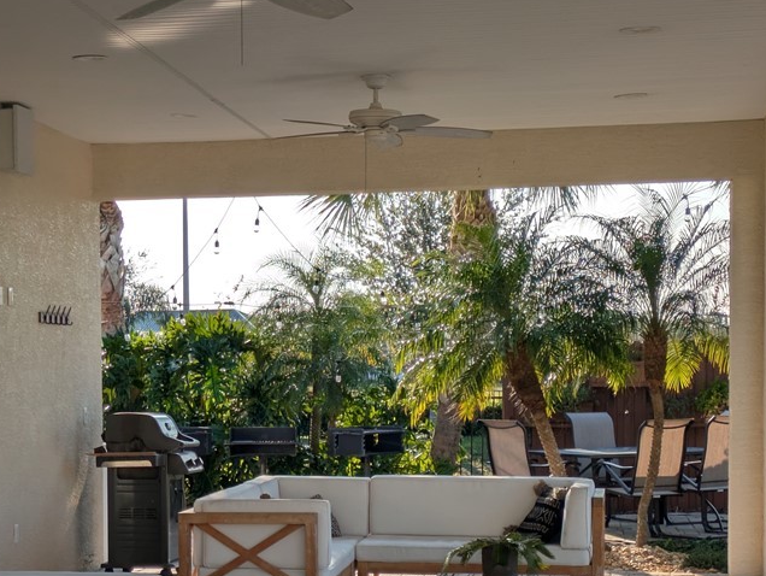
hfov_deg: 23.7
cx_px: 251
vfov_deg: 17.9
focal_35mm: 82
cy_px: 447
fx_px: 1816
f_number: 1.89
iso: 53
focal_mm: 5.43
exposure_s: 1/2105
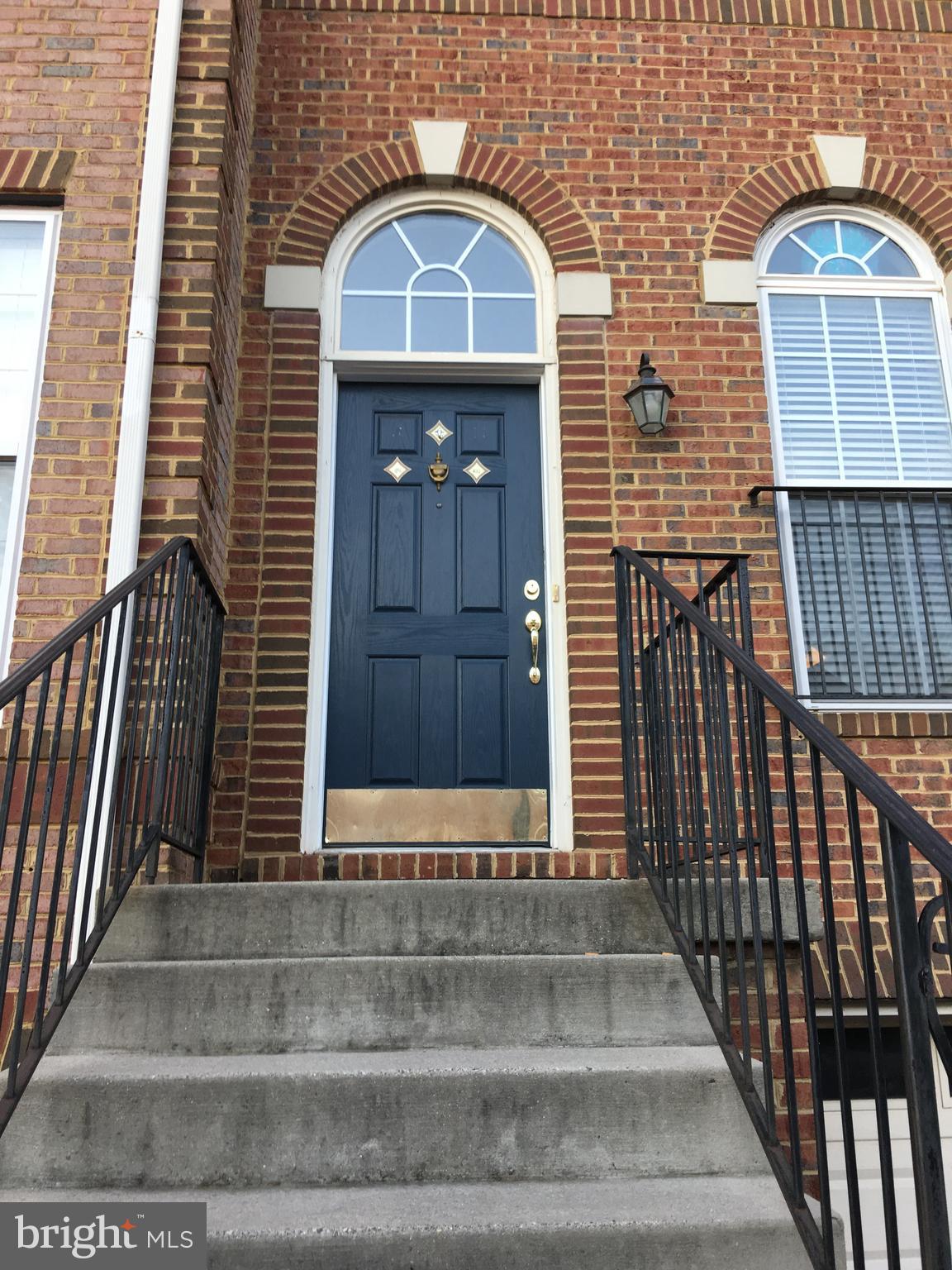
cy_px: 635
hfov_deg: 48.2
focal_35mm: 29
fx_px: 1063
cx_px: 476
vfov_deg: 61.7
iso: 40
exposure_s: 1/120
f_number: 2.2
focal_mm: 4.15
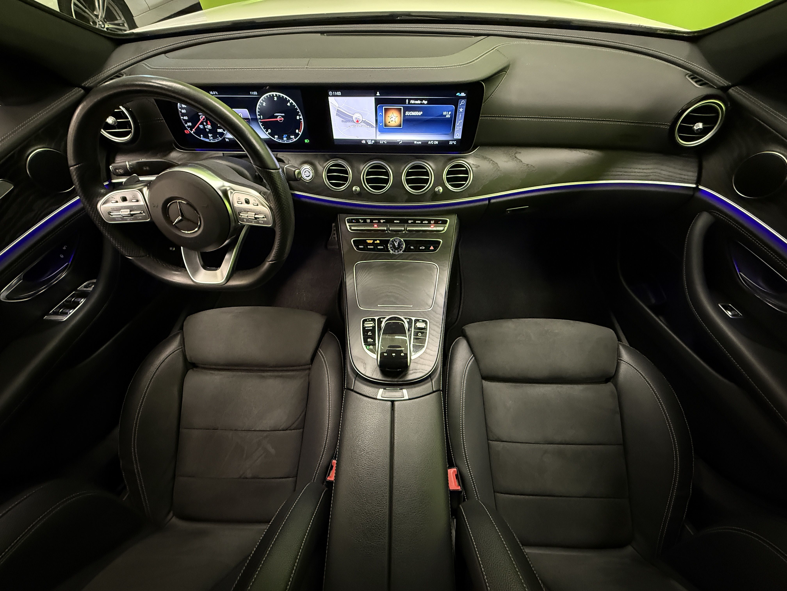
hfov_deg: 102.1
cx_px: 394
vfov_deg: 85.7
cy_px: 296
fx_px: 318
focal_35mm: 14
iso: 1000
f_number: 2.2
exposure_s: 1/50
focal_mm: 2.22
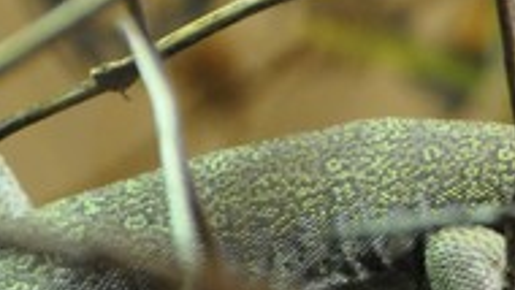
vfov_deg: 0.8
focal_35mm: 1451
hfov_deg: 1.5
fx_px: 19820
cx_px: 691
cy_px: 381
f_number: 5.3
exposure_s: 1/250
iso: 1600
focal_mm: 220
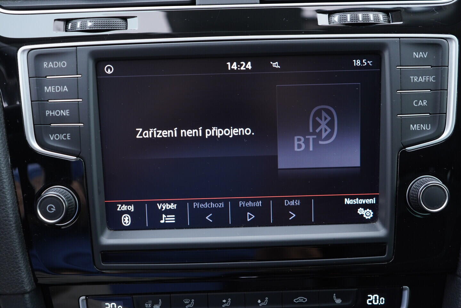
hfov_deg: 53.1
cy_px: 154
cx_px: 230
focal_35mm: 36
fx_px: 461
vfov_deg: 36.9
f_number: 2.8
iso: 400
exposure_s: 1/40
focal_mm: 24
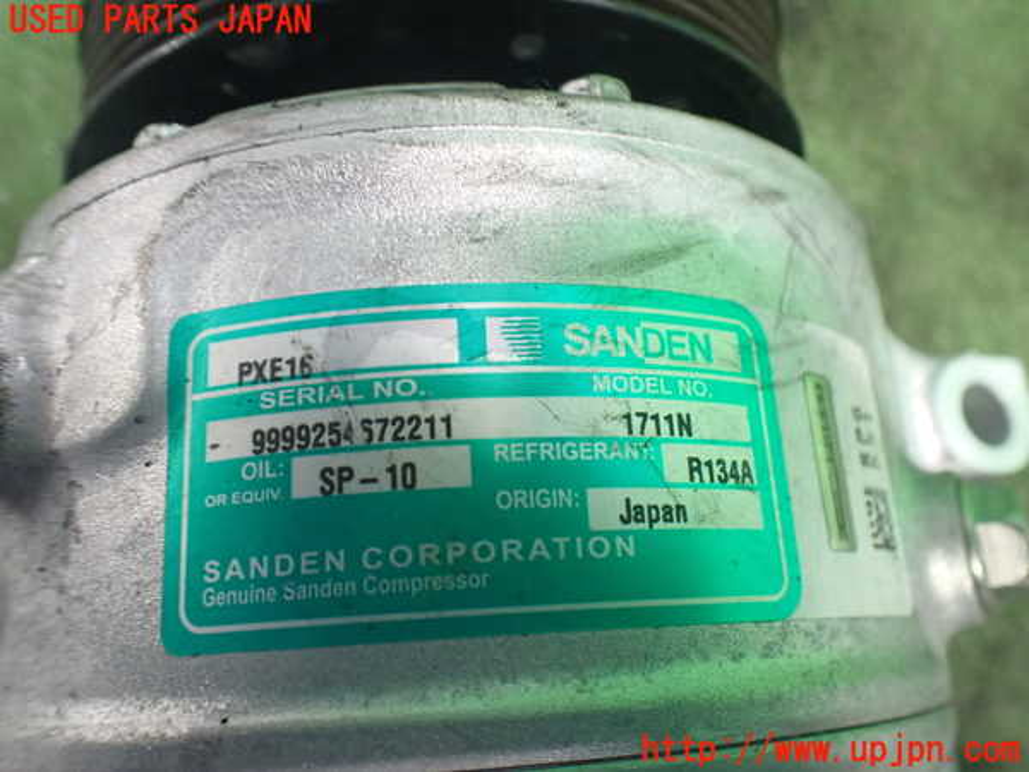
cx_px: 514
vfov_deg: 46.8
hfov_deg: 60.0
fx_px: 892
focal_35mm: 30
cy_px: 386
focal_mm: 5.4
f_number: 2.3
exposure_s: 1/40
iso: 800
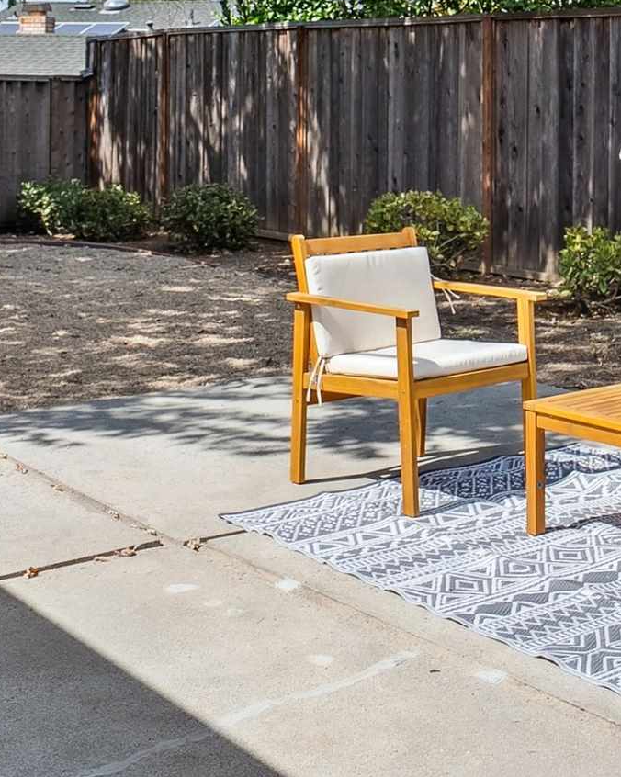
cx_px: 537
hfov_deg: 25.5
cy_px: 105
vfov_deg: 31.3
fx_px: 1333
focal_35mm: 58
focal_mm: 17
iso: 100
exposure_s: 1/320
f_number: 5.6
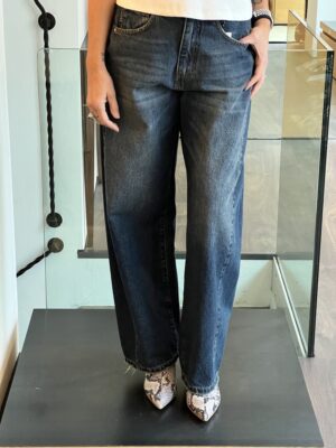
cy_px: 224
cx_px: 168
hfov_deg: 19.1
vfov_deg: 25.3
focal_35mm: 77
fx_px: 997
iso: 500
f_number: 2.8
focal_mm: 9
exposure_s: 1/34
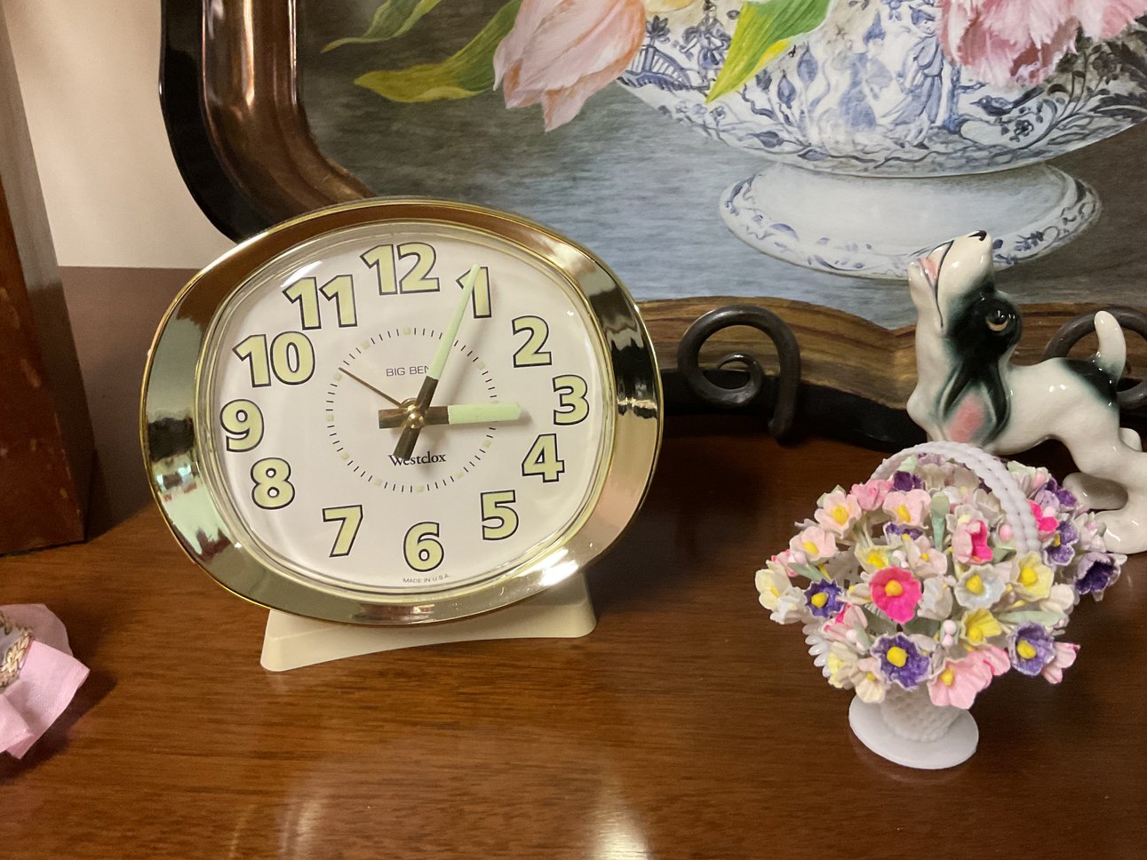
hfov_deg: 53.9
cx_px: 614
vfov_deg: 41.7
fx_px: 1126
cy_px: 367
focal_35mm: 34
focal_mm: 3
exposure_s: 1/60
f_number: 1.8
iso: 250
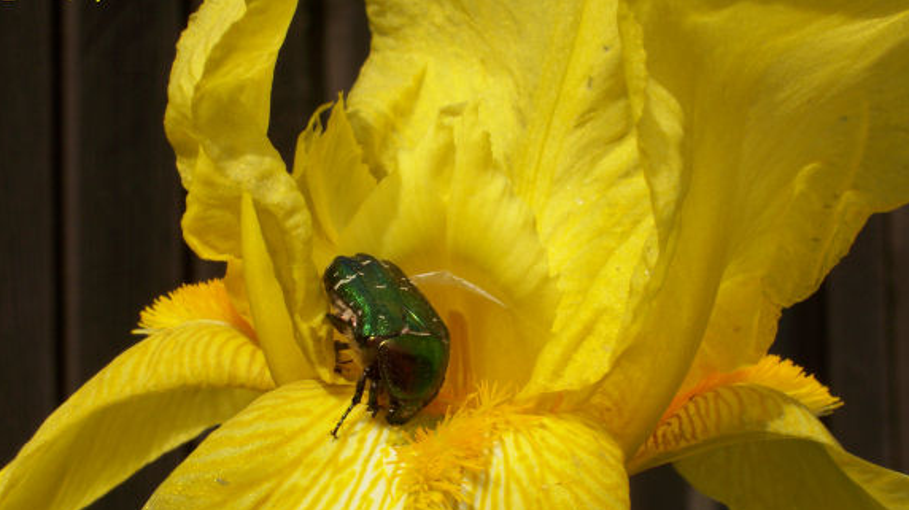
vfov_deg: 10.8
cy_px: 316
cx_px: 453
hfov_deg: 19.1
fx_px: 2698
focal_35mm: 112
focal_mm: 16.8
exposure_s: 1/323
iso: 80
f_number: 8.7
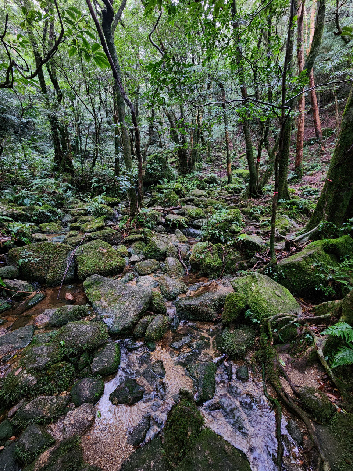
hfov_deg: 89.9
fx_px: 177
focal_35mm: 13
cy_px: 236
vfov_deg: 106.2
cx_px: 176
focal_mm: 2.2
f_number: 2.2
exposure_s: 1/40
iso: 400
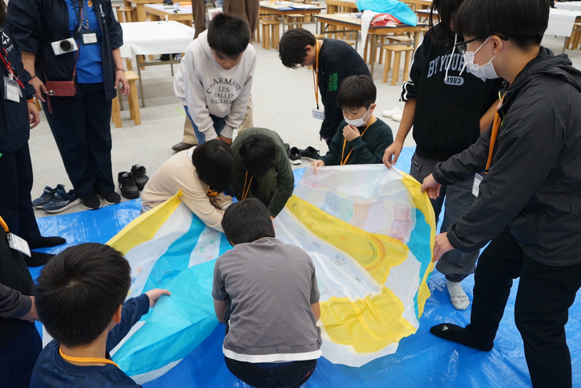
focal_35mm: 29
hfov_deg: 63.7
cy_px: 194
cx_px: 290
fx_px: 468
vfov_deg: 45.0
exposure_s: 1/80
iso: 2000
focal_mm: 29
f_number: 5.6
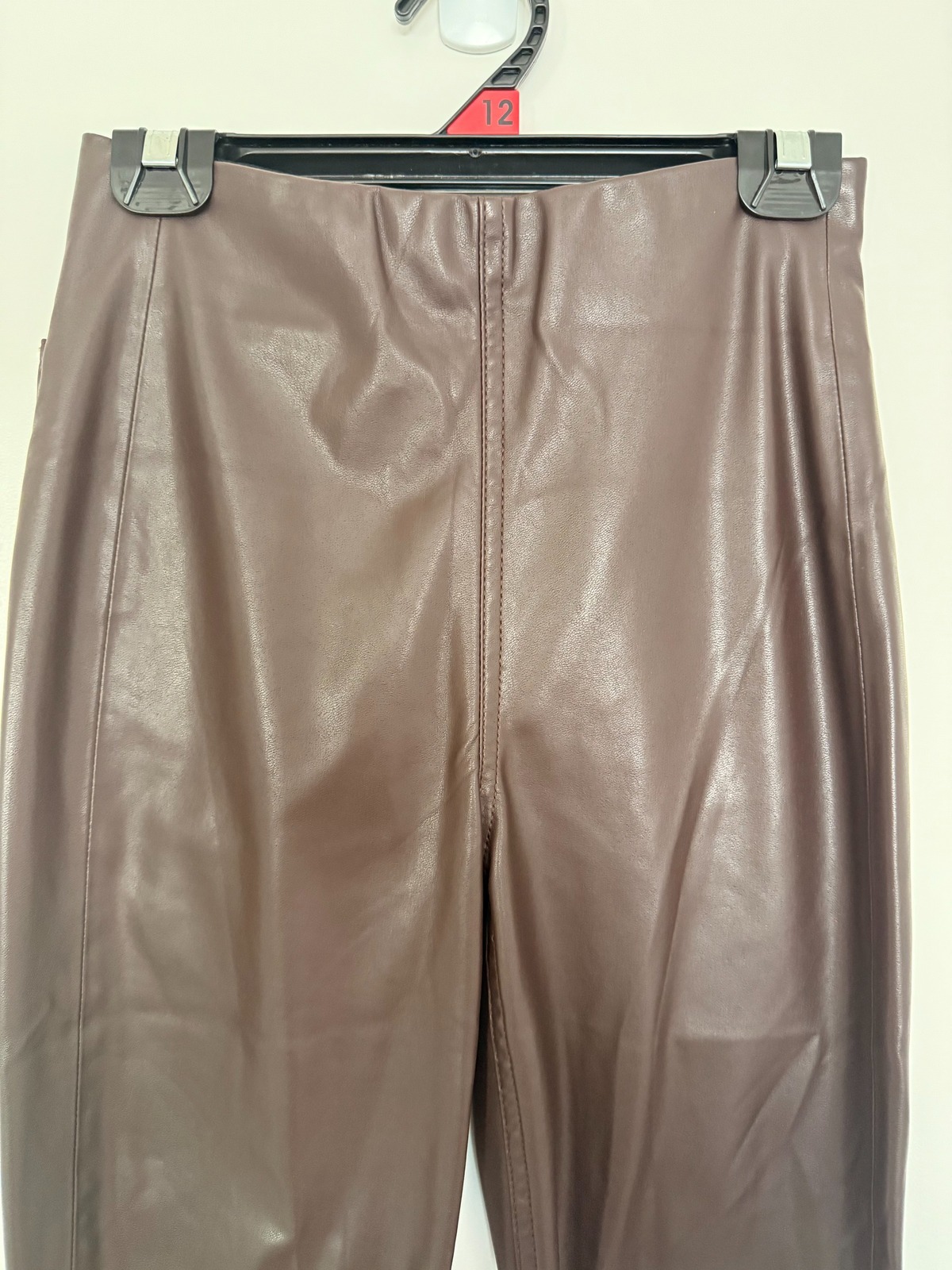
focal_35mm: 24
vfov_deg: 71.6
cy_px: 635
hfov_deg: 56.8
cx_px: 476
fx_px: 880
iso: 640
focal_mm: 6.76
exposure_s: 1/60
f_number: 1.78
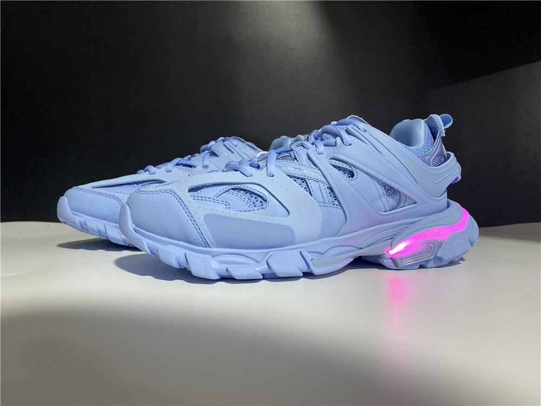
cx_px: 270
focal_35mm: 26
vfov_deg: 53.1
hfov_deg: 67.3
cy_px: 203
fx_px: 406
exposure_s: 1/60
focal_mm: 4.25
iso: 320
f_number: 1.8
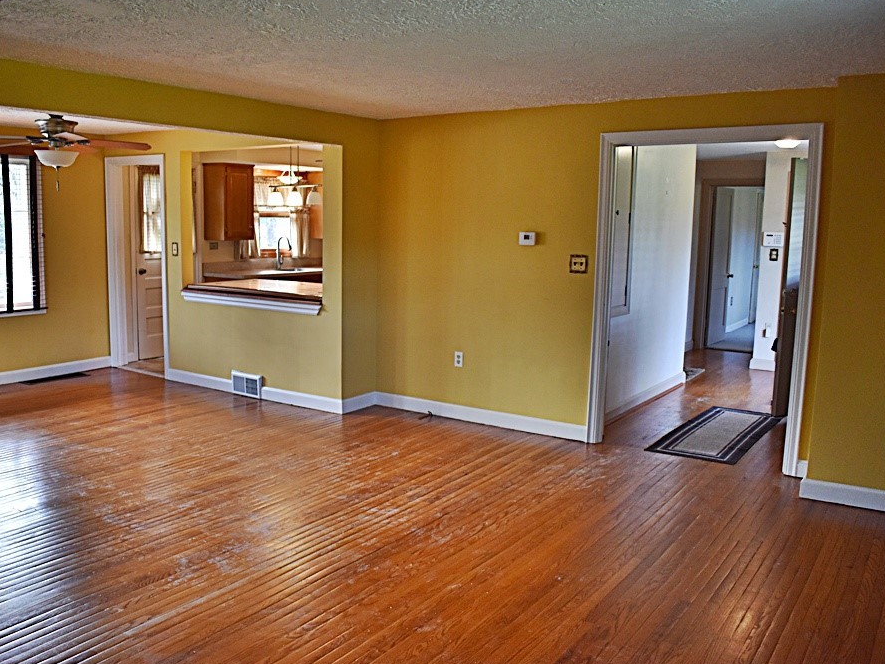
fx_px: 767
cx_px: 383
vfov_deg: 46.8
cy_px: 331
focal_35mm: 30
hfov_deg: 59.7
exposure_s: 1/125
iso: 800
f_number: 3.5
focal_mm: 18
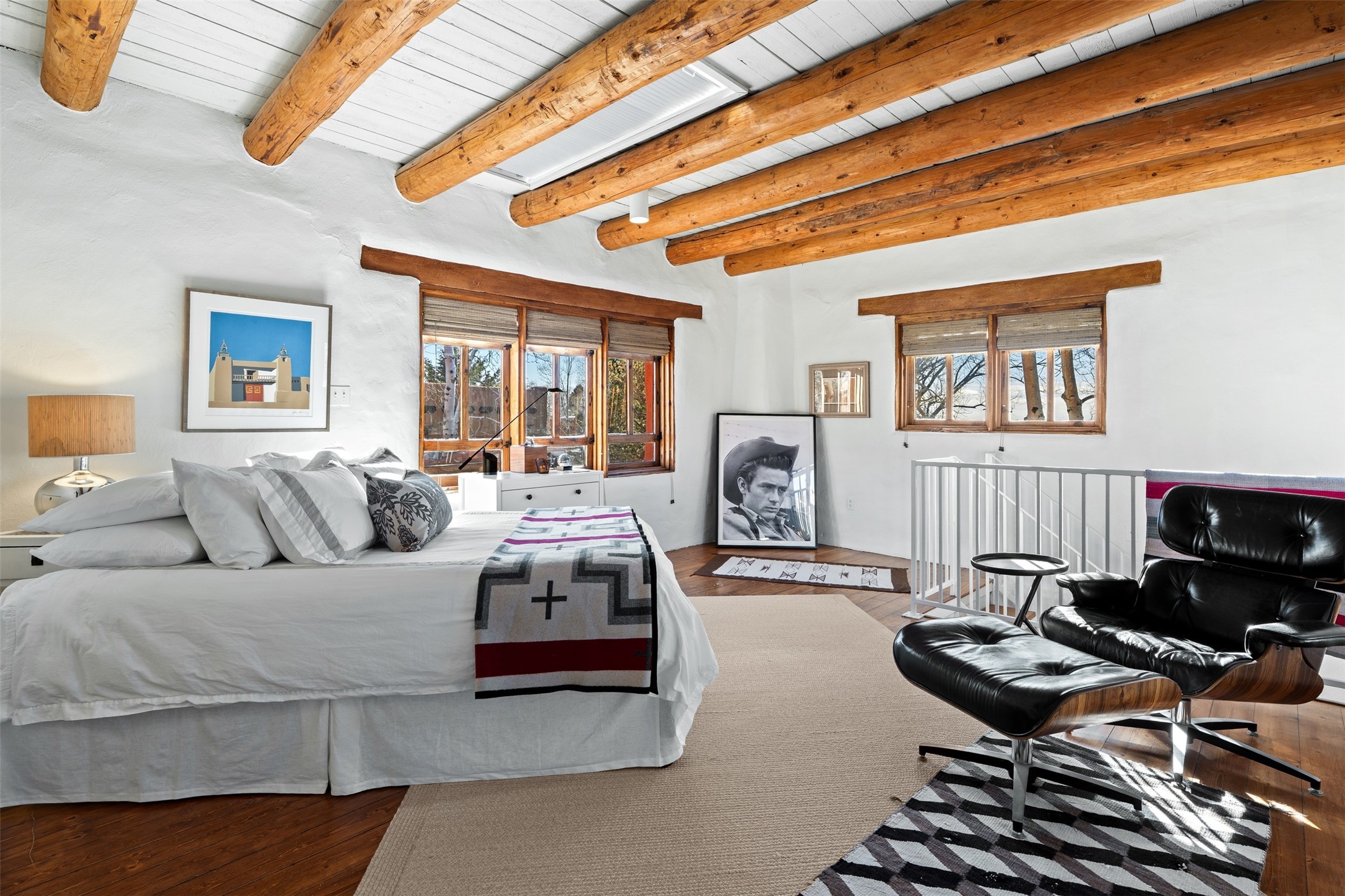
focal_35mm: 16
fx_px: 598
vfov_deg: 73.7
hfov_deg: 96.7
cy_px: 448
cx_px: 672
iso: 100
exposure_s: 1/1.67
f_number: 8
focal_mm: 16
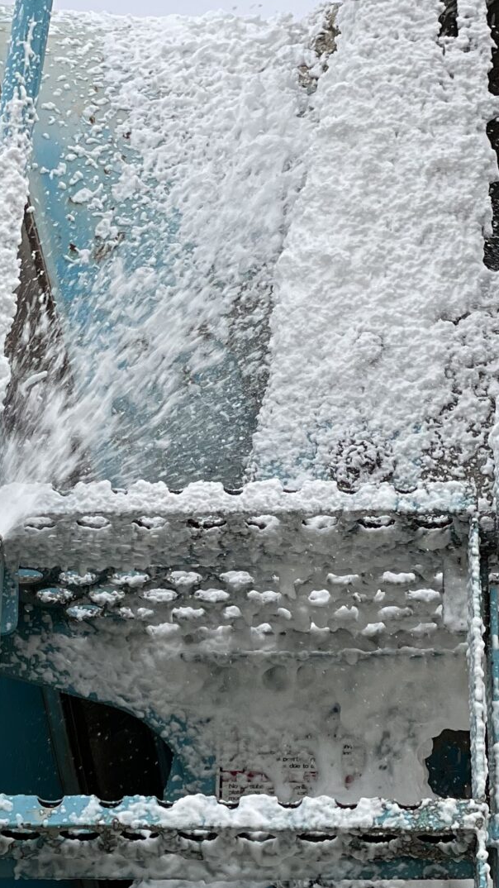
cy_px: 873
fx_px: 3176
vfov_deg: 15.6
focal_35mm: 135
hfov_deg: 9.0
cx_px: 170
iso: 32
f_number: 2
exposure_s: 1/428
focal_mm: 6
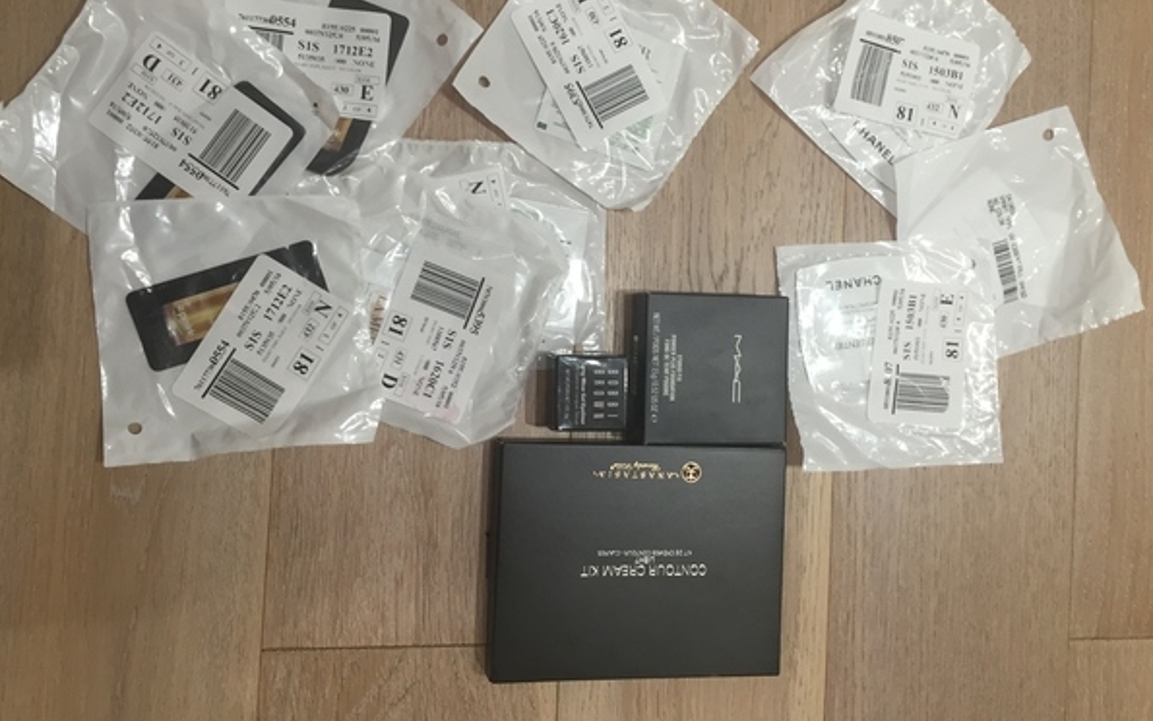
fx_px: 974
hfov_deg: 61.2
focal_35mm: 31
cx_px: 574
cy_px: 302
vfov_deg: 40.5
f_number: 2.2
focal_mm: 4.15
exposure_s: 1/33
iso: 100
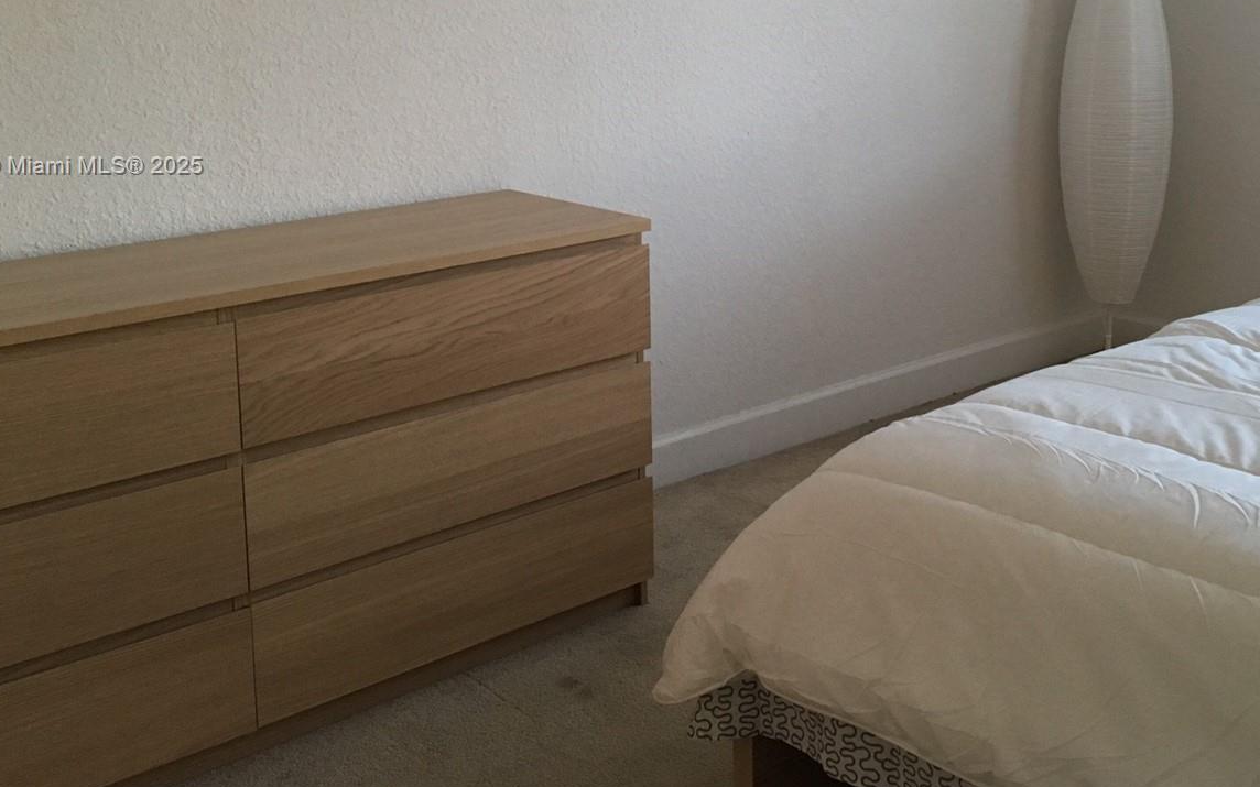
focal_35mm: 43
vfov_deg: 29.2
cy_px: 167
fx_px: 1477
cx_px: 731
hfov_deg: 46.0
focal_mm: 4.15
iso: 125
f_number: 2.2
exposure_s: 1/30
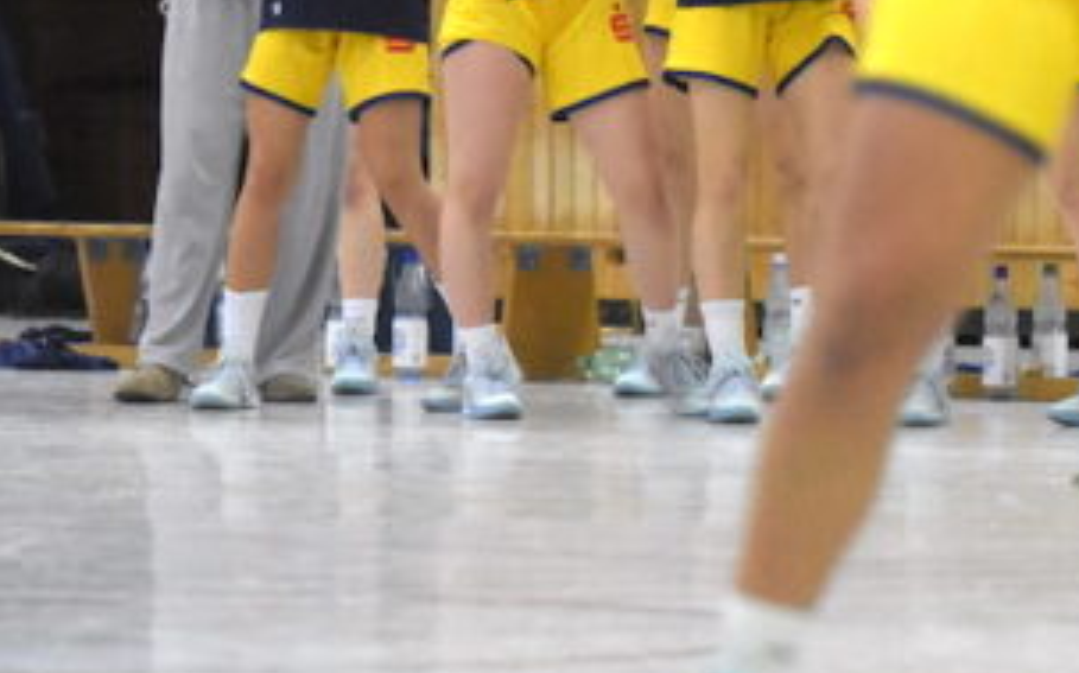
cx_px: 848
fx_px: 14813
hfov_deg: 4.2
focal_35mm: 504
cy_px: -14
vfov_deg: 2.6
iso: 4000
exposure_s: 1/800
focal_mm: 130
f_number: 2.8
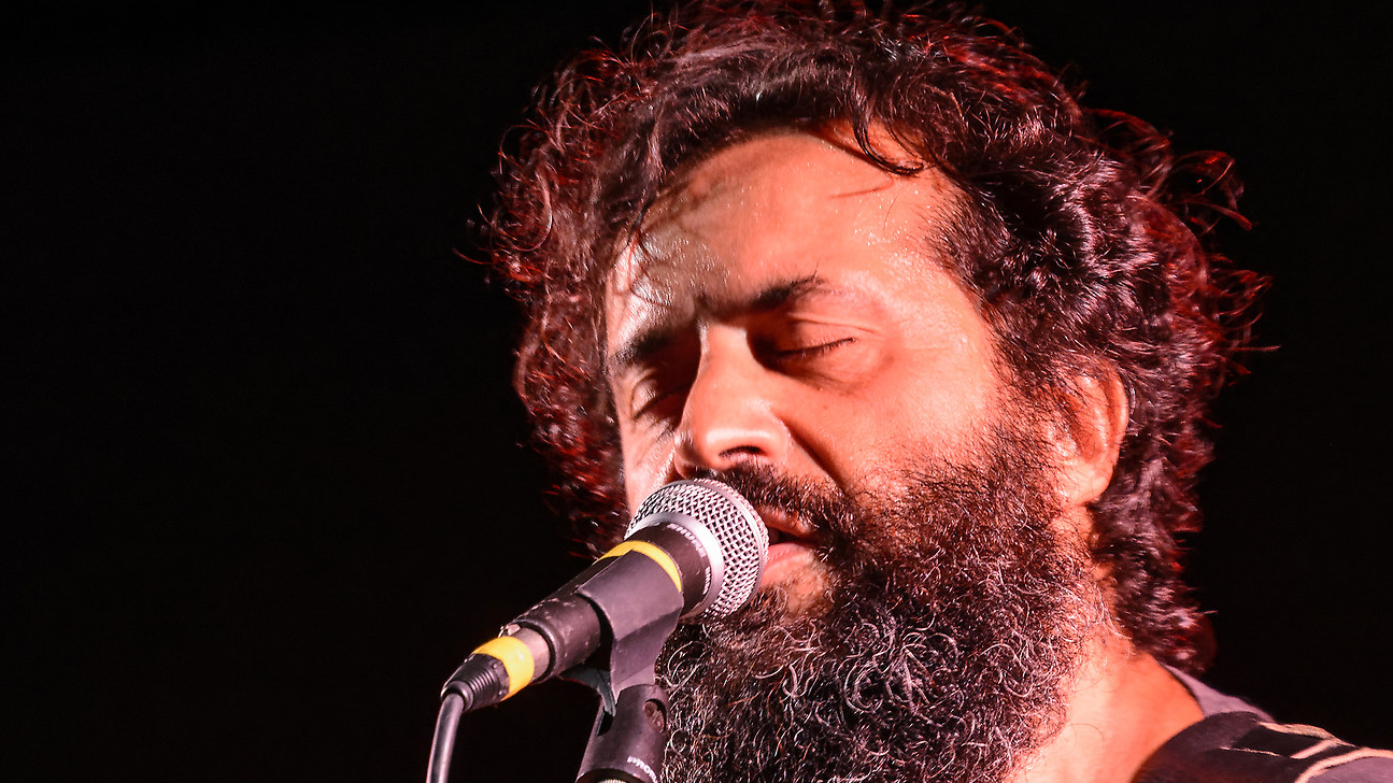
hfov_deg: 2.8
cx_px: 781
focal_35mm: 777
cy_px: 737
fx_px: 28696
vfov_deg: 1.6
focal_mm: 400
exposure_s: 1/20
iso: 3200
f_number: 6.3
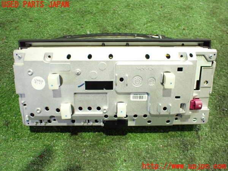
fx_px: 198
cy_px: 86
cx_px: 114
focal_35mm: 30
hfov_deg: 60.0
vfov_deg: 46.8
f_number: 2.3
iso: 1000
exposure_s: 1/30
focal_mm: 5.4
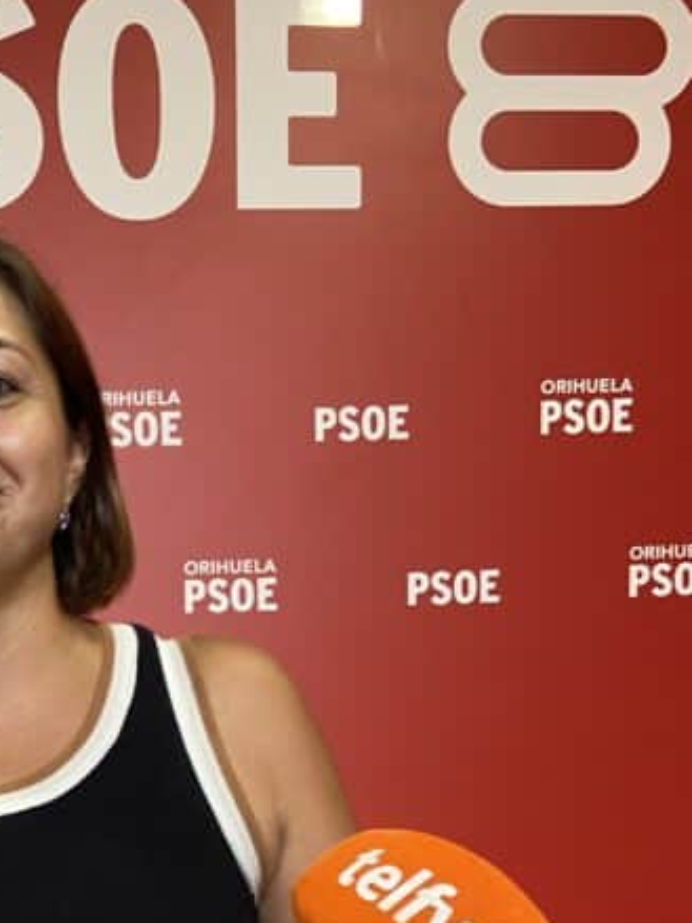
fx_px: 1467
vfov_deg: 32.4
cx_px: 44
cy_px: 900
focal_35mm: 55
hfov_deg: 25.6
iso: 125
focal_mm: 4.25
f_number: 1.8
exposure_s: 1/50
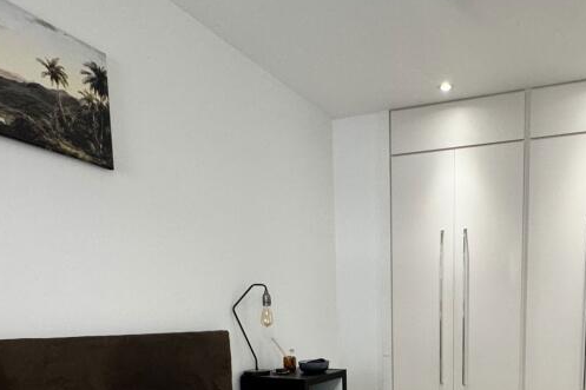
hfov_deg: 60.1
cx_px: 402
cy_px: 365
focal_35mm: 30
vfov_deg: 39.7
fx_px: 488
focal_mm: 2.22
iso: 250
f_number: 2.2
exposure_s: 1/100
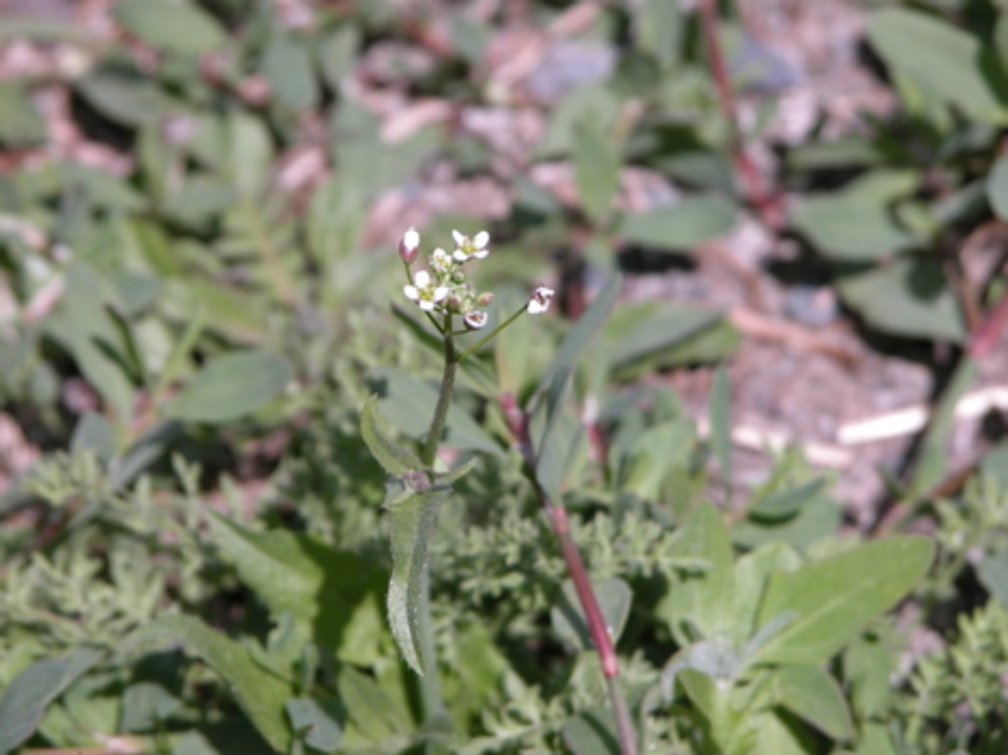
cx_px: 504
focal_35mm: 280
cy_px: 378
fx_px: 8149
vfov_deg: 5.3
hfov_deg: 7.1
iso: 100
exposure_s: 1/374
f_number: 5.9
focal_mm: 71.2
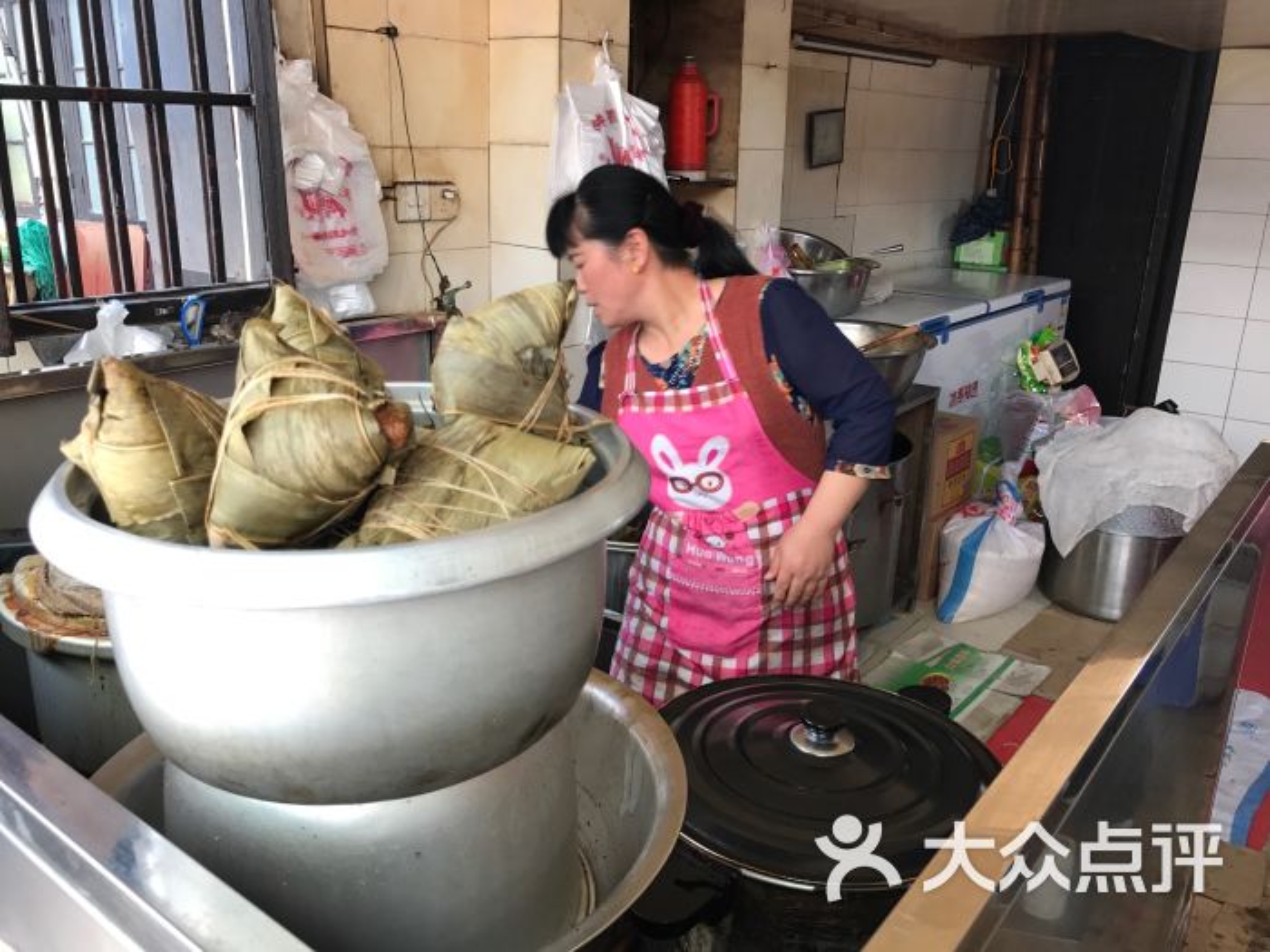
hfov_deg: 63.4
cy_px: 476
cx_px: 635
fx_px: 1027
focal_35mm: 28
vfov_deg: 49.7
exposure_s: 1/50
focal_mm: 3.99
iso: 32
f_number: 1.8
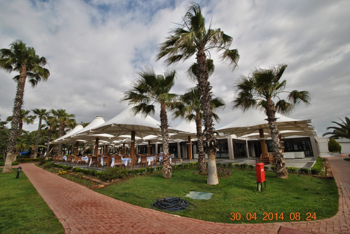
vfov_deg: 77.5
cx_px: 175
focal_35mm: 15
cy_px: 117
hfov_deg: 100.3
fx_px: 146
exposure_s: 1/200
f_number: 11
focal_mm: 10
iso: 100
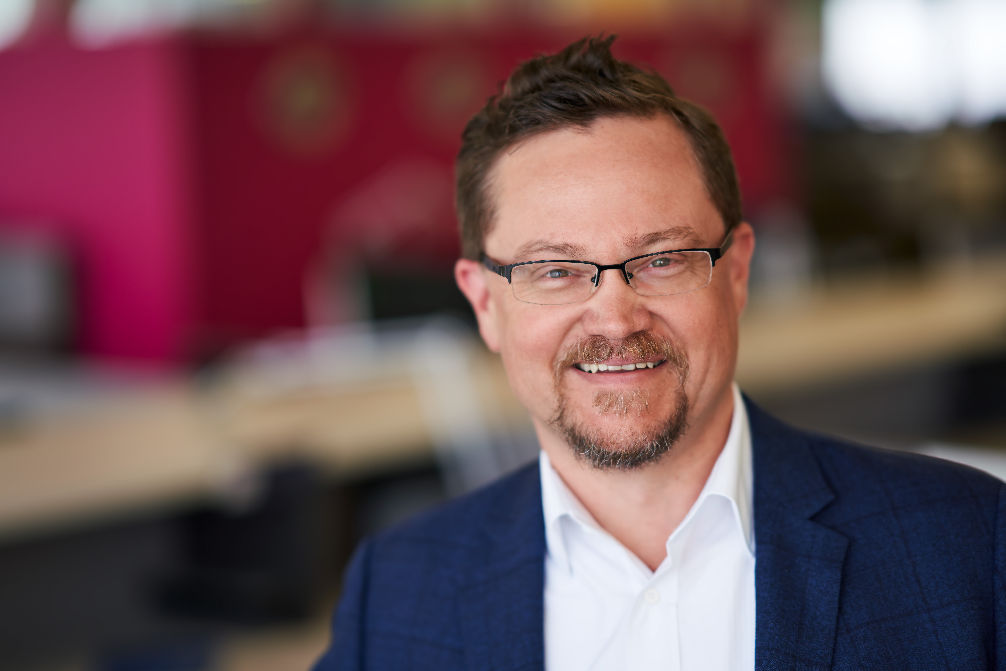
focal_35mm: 85
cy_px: 336
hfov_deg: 23.9
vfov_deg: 16.1
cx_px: 503
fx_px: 2375
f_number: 1.4
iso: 100
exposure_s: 1/200
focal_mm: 85
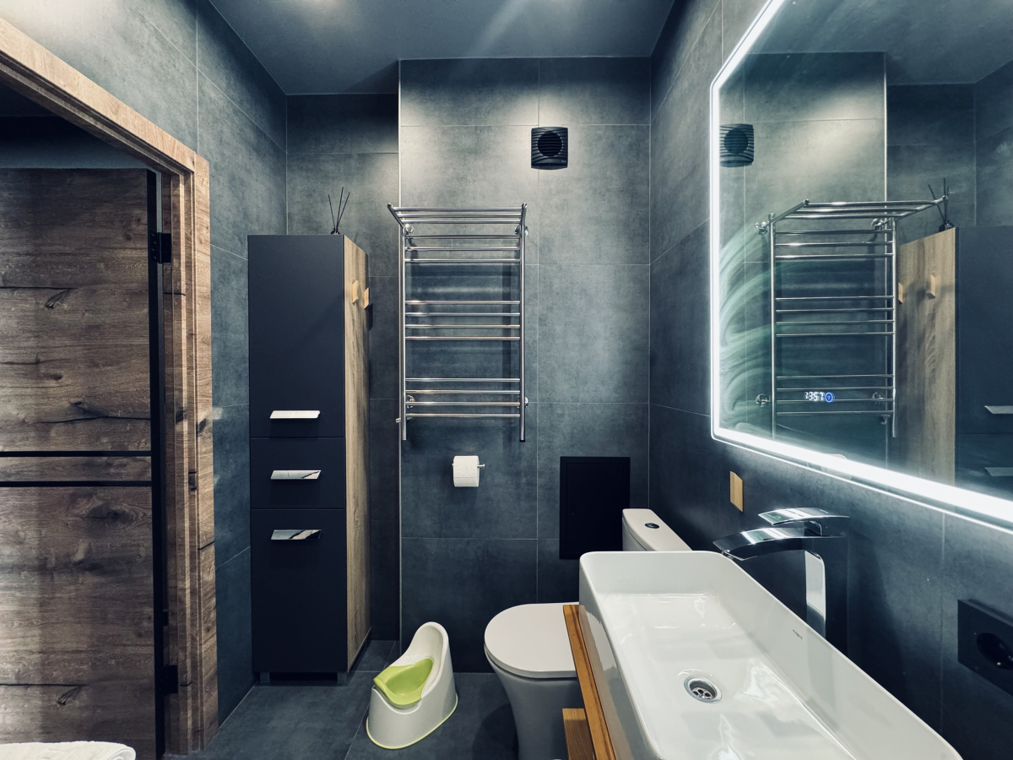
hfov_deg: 102.1
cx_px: 506
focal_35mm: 14
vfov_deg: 85.7
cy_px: 380
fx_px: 410
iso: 640
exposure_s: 1/50
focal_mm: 2.22
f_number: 2.2
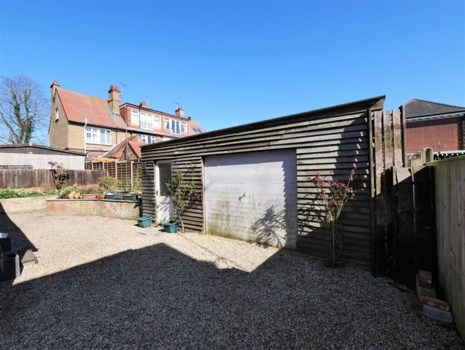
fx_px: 188
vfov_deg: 85.7
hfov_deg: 102.0
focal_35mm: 14
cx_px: 232
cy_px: 175
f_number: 7.1
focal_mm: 7
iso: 200
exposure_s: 1/400
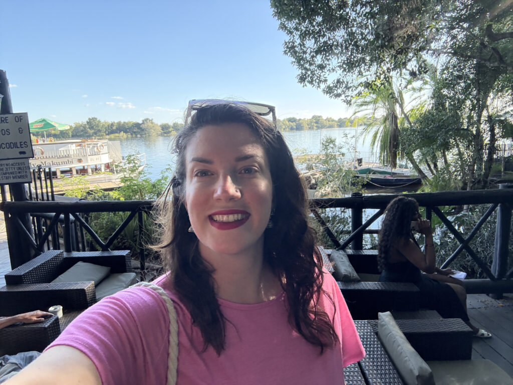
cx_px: 256
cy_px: 192
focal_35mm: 23
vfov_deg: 58.9
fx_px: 341
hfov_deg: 73.9
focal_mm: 2.69
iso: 80
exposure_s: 1/172
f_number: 1.9
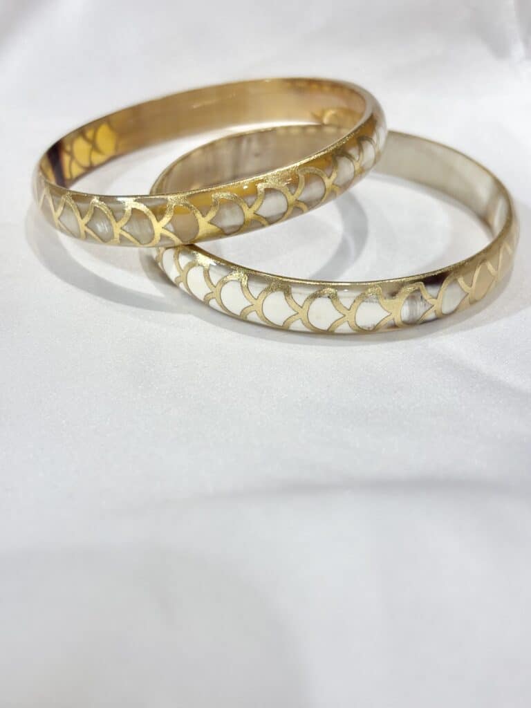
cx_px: 266
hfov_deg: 28.0
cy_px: 354
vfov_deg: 36.8
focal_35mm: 52
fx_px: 1064
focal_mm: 5.96
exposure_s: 1/145
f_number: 1.6
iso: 25
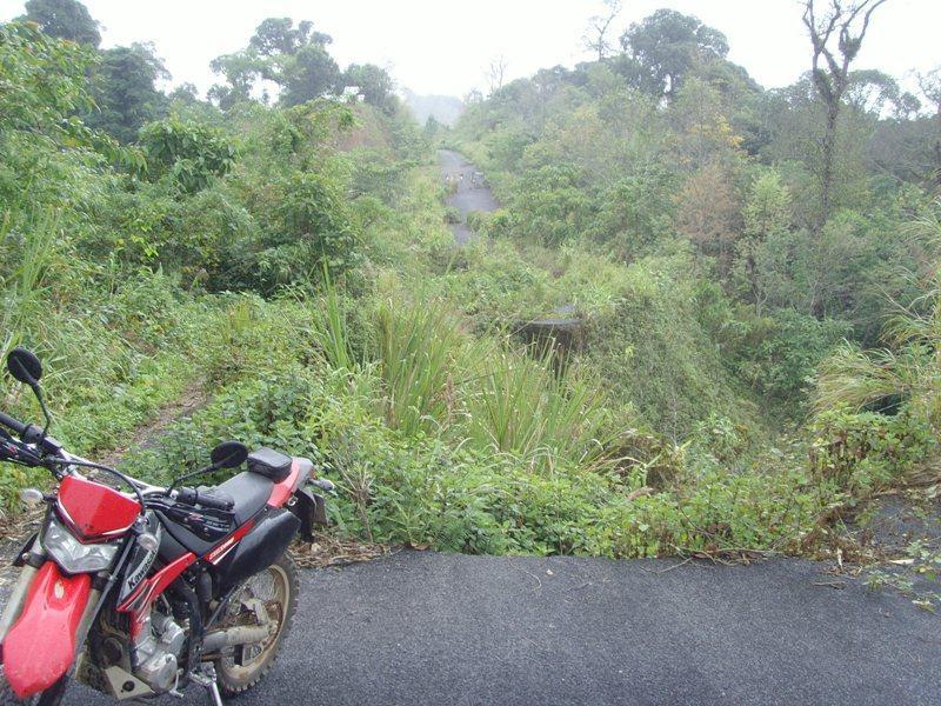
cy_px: 353
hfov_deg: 47.9
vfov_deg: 36.8
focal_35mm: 39
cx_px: 470
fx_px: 1060
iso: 80
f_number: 3.5
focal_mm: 6.6
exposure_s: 1/90
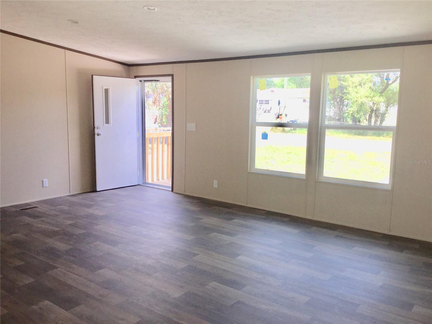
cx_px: 216
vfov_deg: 45.4
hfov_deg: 58.4
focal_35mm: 31
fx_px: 387
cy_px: 162
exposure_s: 1/120
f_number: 2.4
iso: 32
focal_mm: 3.3
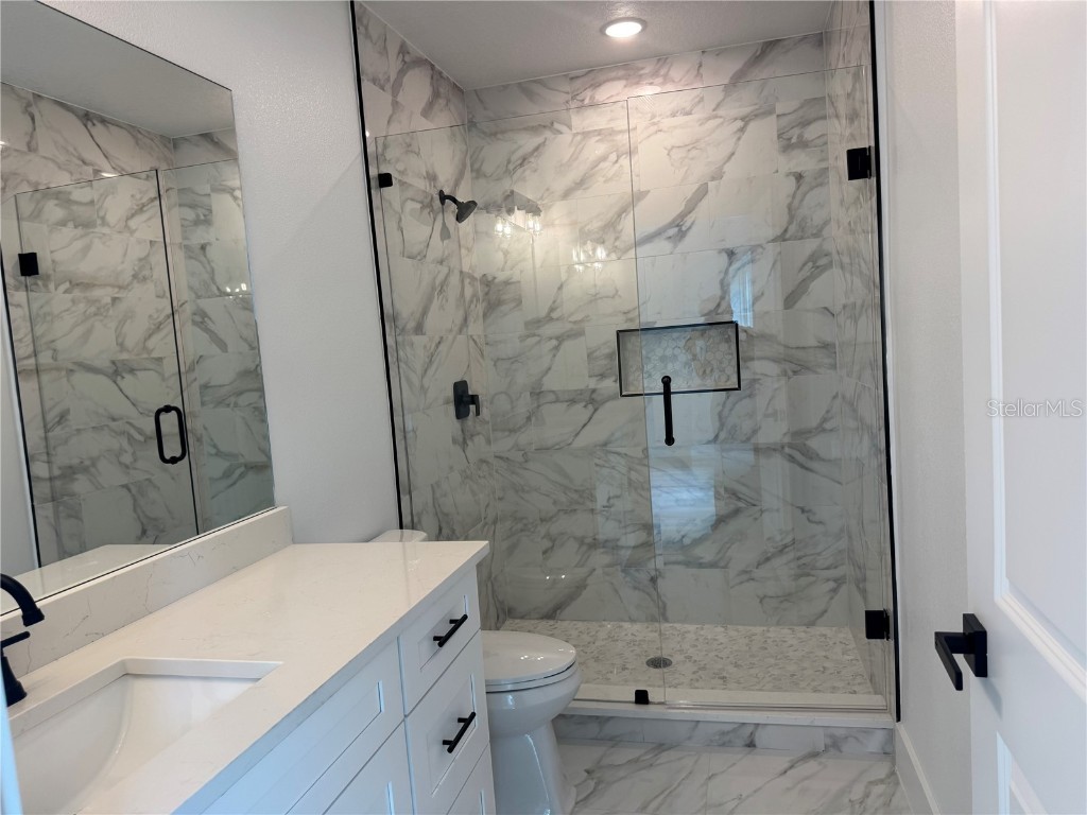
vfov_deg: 56.8
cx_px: 544
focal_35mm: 24
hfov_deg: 71.6
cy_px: 408
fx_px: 754
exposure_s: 1/120
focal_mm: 6.76
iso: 125
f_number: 1.78
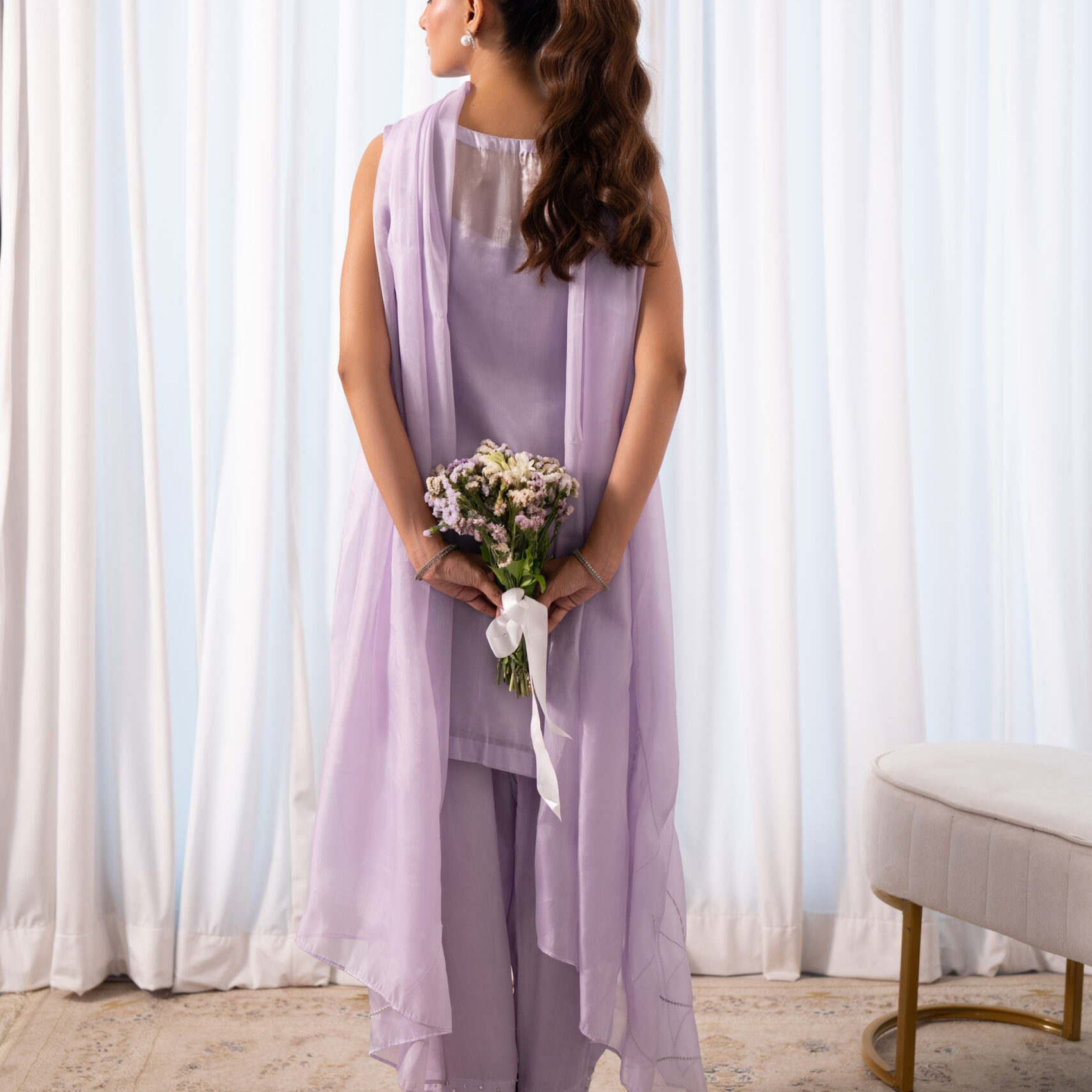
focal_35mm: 64
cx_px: 547
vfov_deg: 26.9
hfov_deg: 26.9
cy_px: 470
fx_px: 2284
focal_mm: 50
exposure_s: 1/200
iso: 250
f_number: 2.8
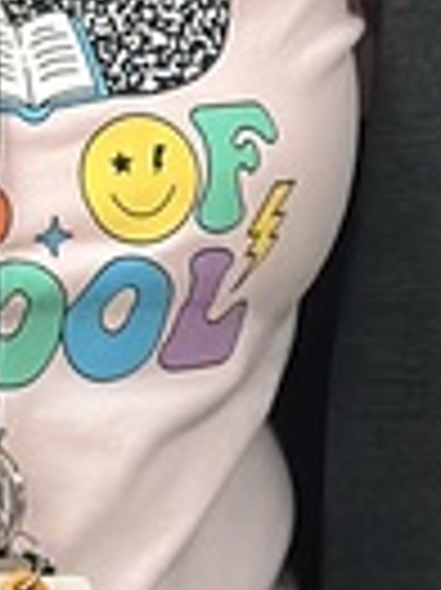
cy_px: -54
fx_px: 6380
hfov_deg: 4.0
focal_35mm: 375
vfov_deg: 5.3
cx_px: 76
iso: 200
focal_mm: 6.86
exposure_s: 1/57
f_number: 1.78
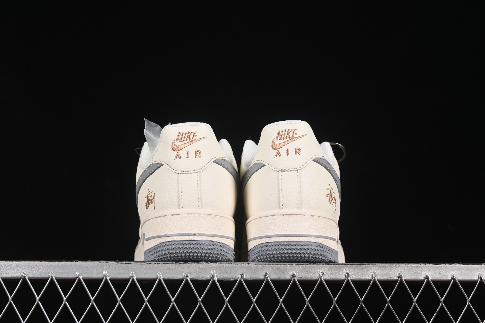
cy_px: 162
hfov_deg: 27.0
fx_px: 1010
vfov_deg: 18.2
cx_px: 242
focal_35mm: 75
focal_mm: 50
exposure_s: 1/80
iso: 160
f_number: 8
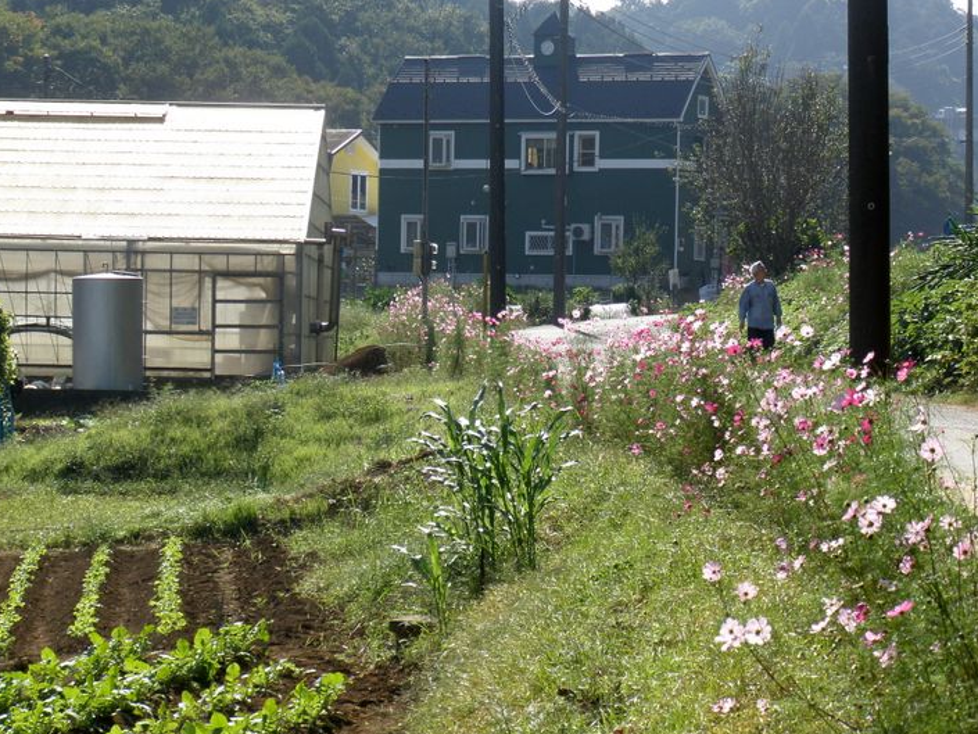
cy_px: 361
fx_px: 3815
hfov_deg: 14.6
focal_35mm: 135
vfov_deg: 11.0
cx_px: 540
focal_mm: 21
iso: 64
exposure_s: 1/320
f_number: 5.1
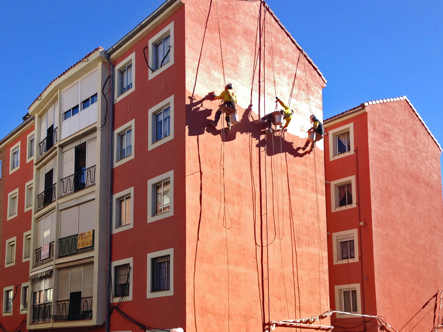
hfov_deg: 48.9
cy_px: 183
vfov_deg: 37.7
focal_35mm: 38
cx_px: 205
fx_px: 486
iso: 50
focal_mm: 4.12
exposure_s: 1/797
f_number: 2.4
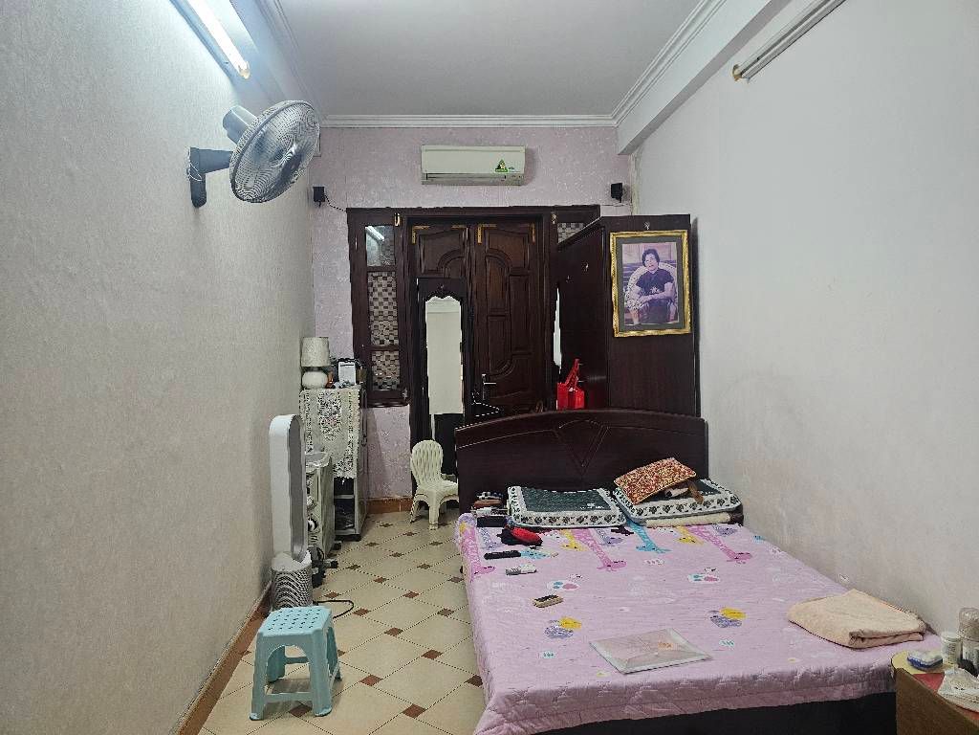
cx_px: 490
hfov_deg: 73.9
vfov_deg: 58.9
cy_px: 368
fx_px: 650
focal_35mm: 23
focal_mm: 6.3
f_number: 1.7
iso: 800
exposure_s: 1/120
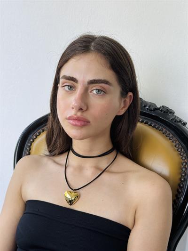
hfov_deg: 30.3
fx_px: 347
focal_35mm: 48
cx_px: 94
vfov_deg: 39.6
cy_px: 126
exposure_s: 1/121
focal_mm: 6.76
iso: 100
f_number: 1.78
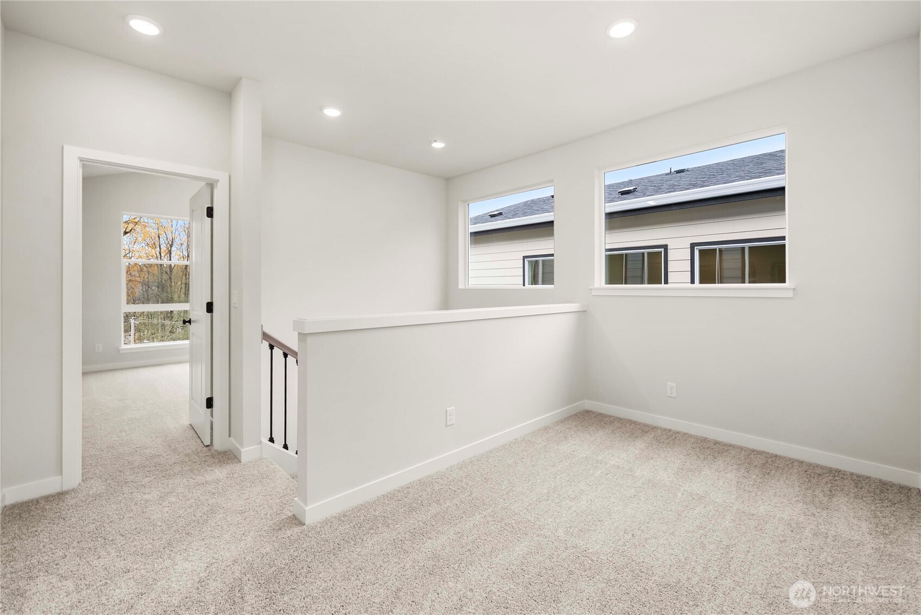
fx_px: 358
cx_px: 460
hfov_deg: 104.2
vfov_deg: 81.3
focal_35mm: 14
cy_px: 308
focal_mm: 14
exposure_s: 1/100
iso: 80
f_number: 7.1
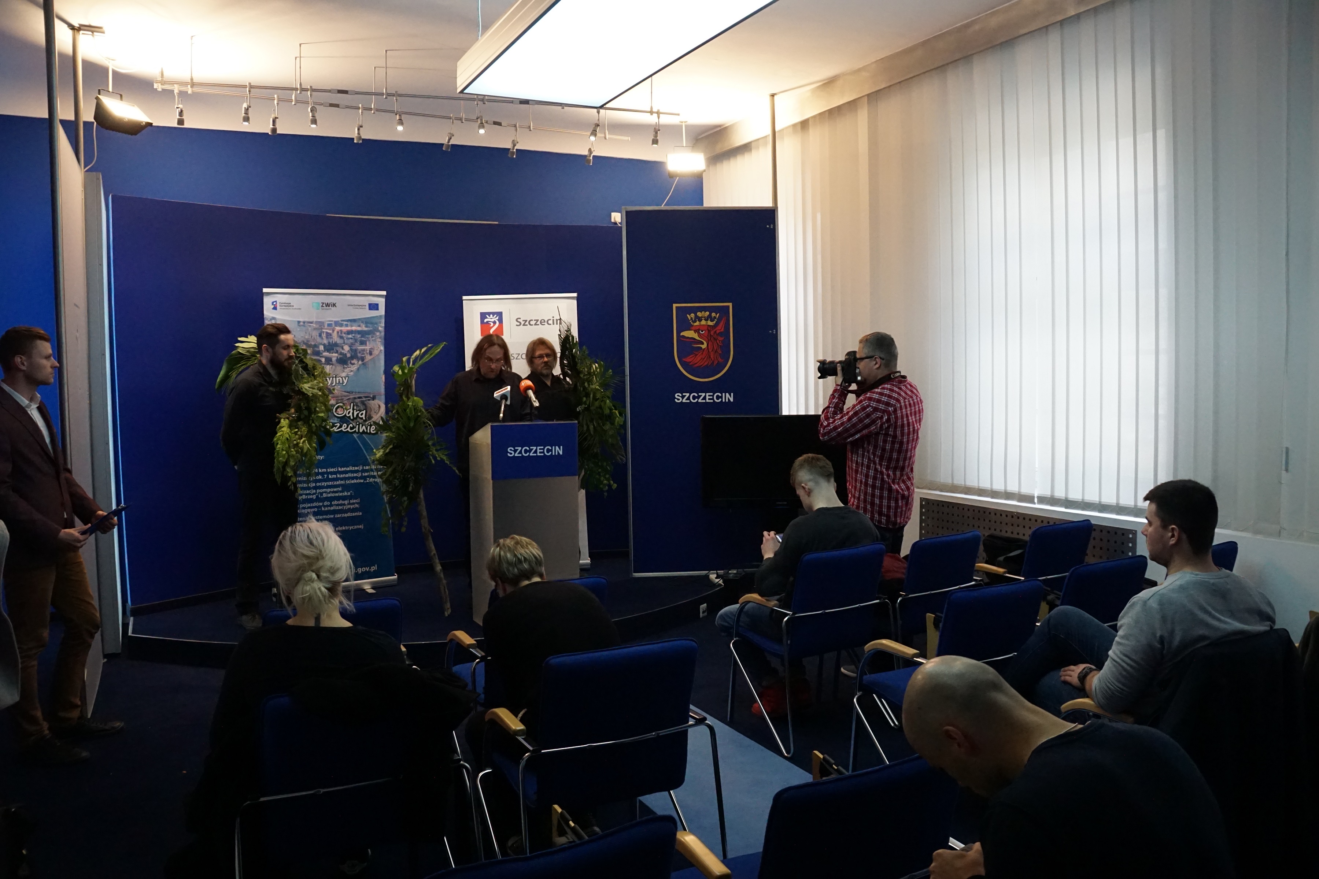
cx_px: 660
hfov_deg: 67.4
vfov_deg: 47.9
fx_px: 989
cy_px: 440
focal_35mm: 27
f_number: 5.6
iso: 3200
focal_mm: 18
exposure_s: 1/320
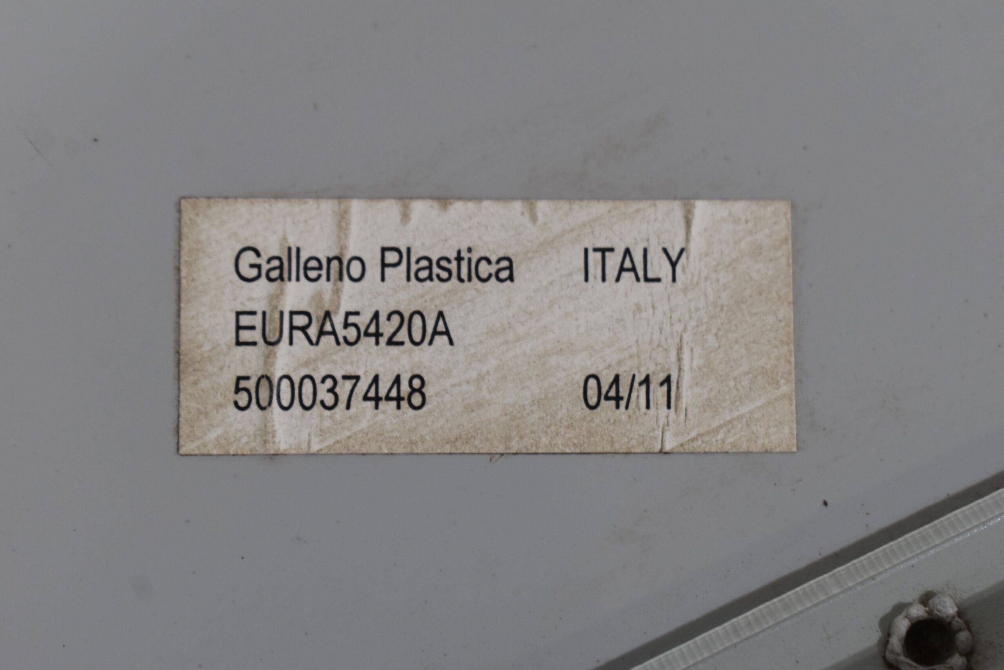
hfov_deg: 24.6
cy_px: 335
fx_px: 2301
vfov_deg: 16.6
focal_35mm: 82
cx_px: 502
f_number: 7.1
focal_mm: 55
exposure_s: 1/60
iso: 400
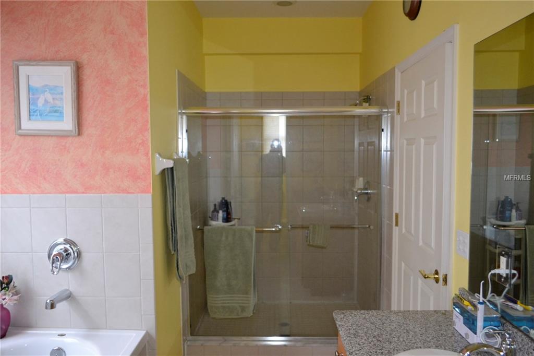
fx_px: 400
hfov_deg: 67.4
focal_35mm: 27
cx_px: 267
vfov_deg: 47.9
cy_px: 178
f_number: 3.5
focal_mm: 18
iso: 1400
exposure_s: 1/60
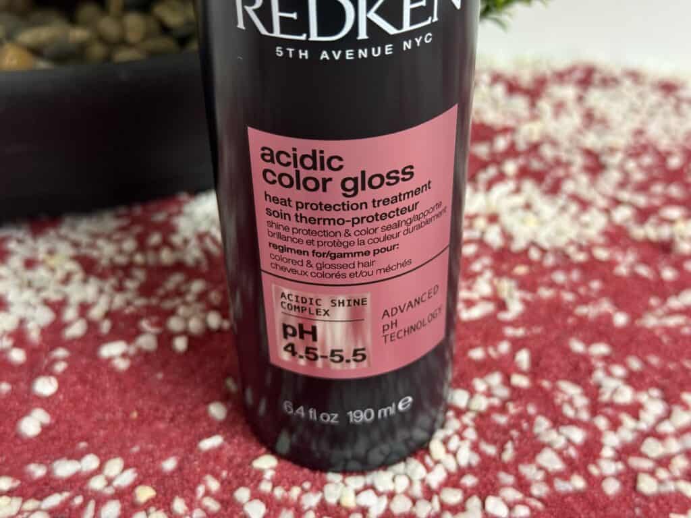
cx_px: 346
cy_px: 259
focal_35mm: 48
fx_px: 958
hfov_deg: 39.7
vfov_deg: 30.3
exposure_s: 1/50
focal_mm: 6.76
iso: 160
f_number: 1.78
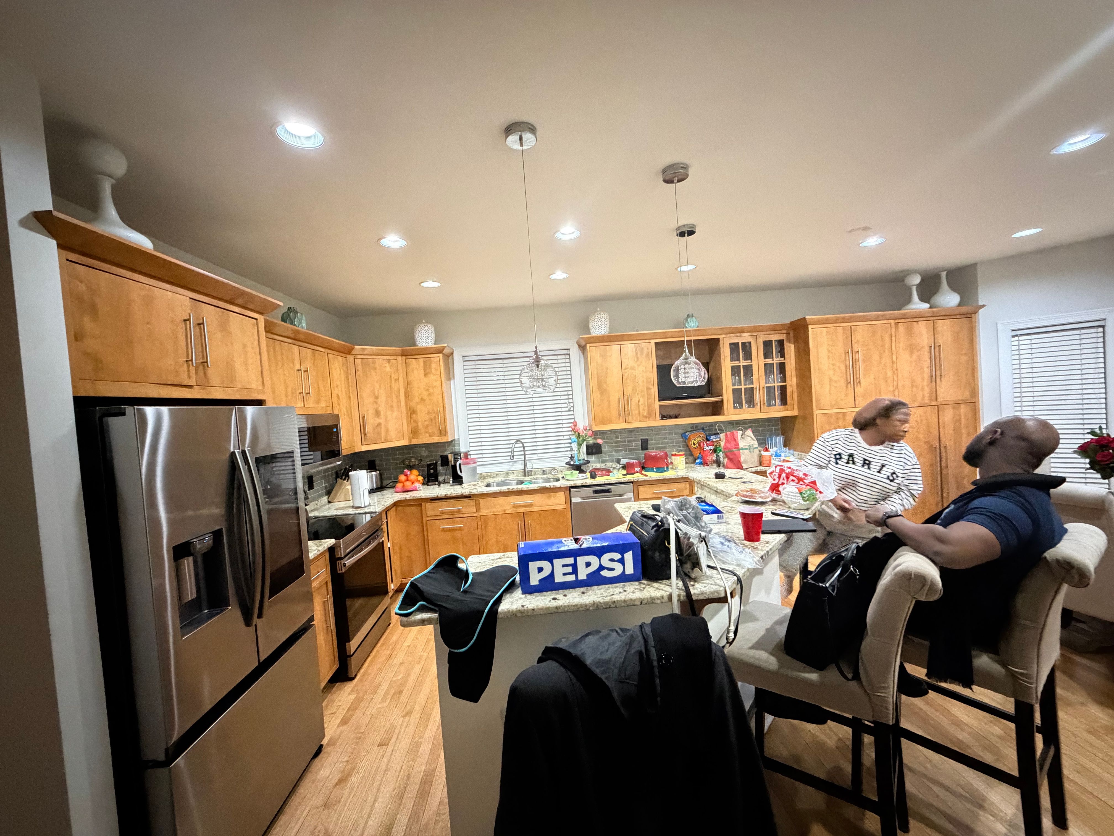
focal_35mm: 14
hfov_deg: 102.1
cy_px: 418
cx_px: 557
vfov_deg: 85.7
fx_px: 451
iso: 1250
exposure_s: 1/40
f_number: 2.2
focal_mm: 2.22
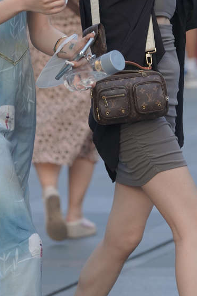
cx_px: 22
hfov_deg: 3.2
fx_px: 3564
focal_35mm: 434
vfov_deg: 4.8
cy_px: 83
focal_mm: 135
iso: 640
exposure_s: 1/500
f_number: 4
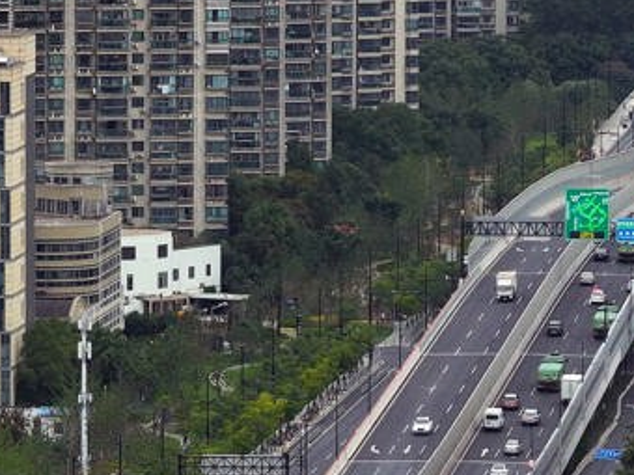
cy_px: 403
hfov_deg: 4.5
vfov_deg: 3.4
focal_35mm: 439
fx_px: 8040
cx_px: 216
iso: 100
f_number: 3.4
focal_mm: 30.71
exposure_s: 1/240
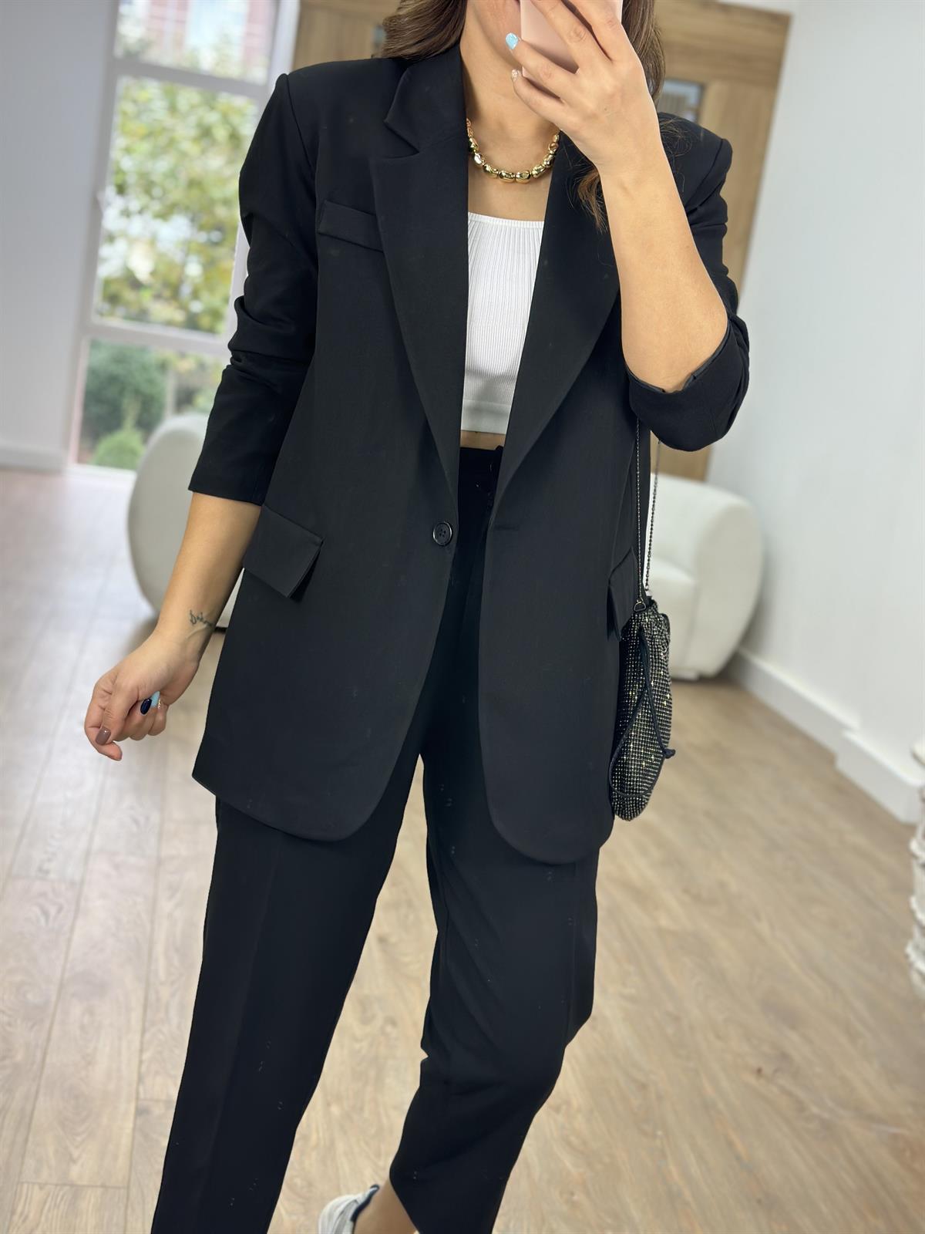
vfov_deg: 39.7
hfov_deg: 30.3
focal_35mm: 48
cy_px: 617
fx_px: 1710
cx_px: 462
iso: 125
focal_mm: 6.86
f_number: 1.78
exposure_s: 1/100
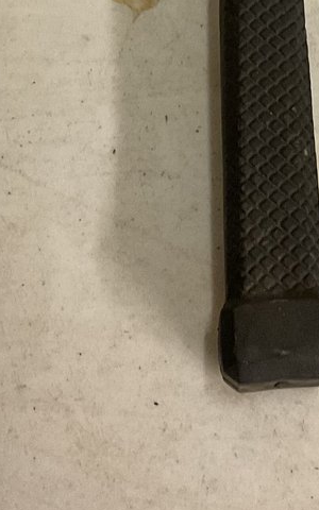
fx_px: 1349
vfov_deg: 20.6
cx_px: 306
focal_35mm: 97
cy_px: -28
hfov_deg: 13.3
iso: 250
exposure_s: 1/60
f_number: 1.8
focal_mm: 3
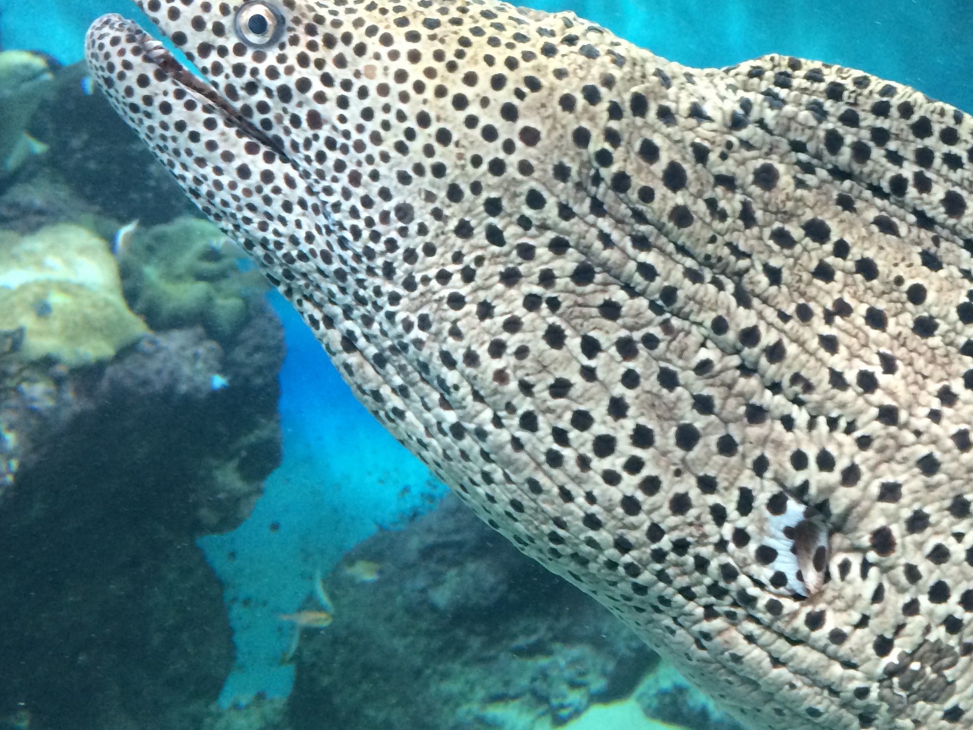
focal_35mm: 50
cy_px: 272
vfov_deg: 29.0
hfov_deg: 37.9
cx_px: 627
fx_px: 1406
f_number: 2.2
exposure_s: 1/30
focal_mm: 4.12
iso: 50
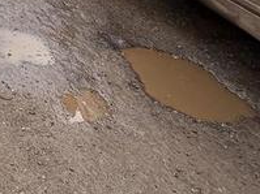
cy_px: -96
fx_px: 473
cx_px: -158
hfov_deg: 23.0
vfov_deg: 20.1
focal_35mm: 63
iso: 40
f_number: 2.2
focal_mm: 2.22
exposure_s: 1/383
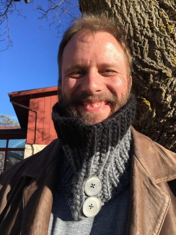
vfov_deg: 61.7
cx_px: 88
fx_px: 197
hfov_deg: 48.2
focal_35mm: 29
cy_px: 118
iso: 25
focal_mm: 4.15
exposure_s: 1/818
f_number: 2.2
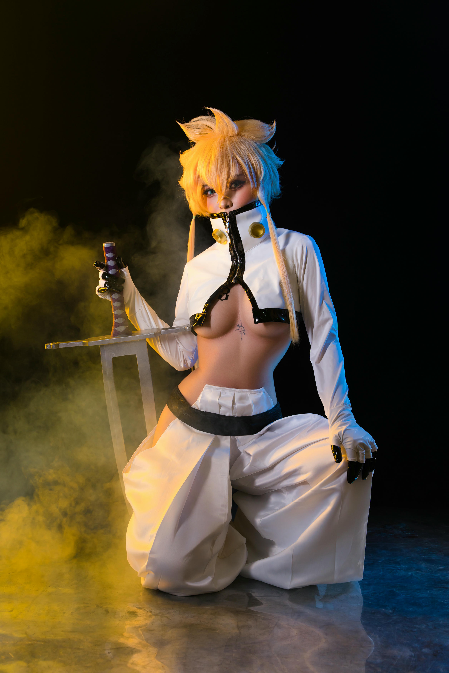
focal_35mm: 49
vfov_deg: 40.3
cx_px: 224
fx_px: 919
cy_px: 336
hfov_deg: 27.5
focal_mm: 49.1
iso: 400
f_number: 5
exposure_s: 1/100
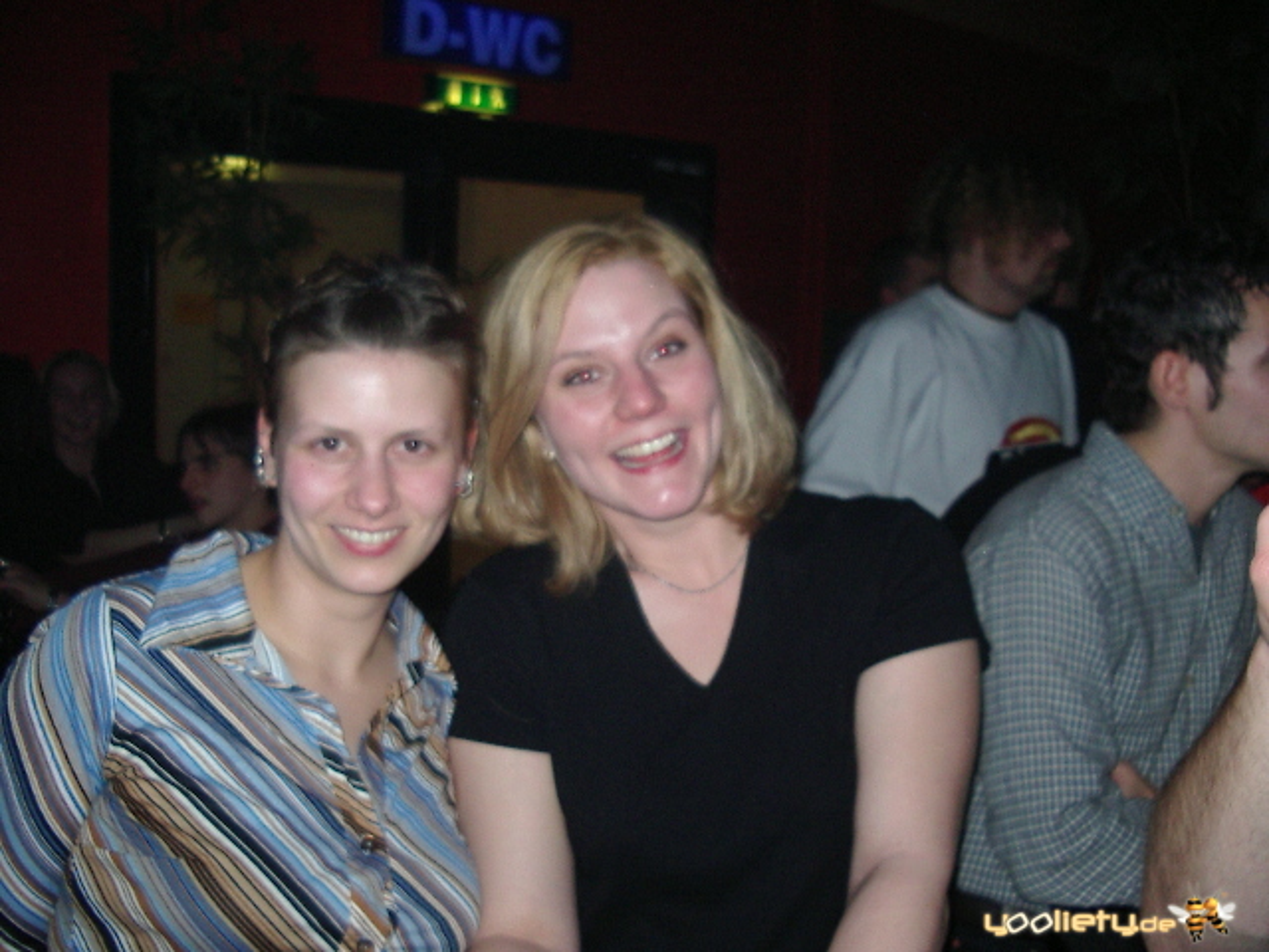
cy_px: 476
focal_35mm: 38
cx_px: 634
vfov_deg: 37.7
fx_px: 1393
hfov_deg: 49.0
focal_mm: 5.8
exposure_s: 1/60
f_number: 2.6
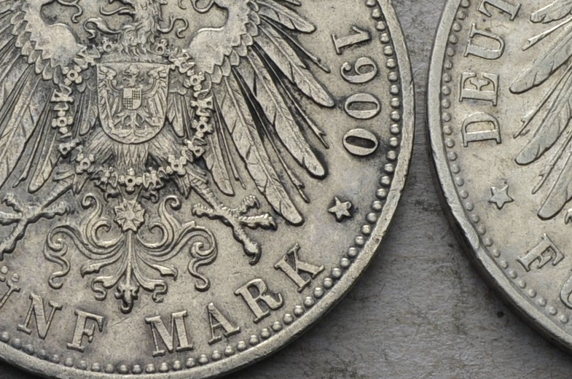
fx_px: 2838
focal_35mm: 179
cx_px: 121
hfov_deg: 11.5
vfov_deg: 7.6
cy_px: 112
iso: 400
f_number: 14
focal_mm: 38
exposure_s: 1/250
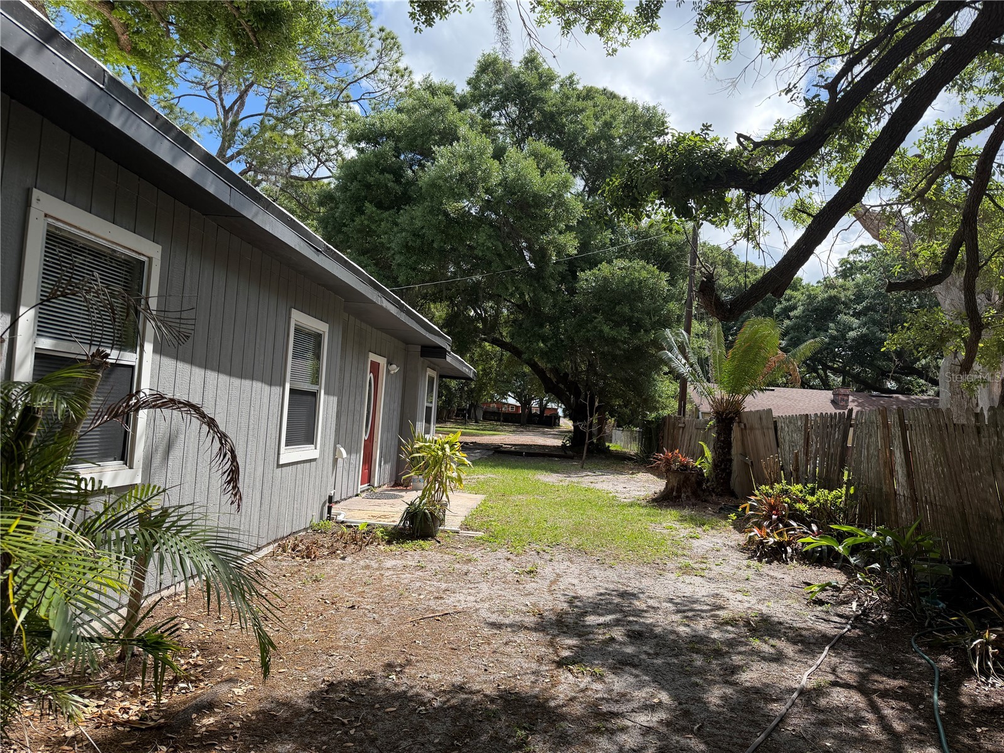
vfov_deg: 56.8
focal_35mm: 24
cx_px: 502
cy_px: 376
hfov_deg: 71.6
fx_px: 696
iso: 100
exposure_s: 1/3279
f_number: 1.78
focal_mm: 6.76
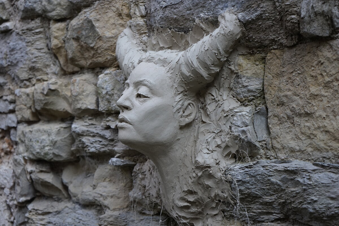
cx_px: 170
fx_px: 659
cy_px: 113
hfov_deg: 28.8
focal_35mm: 70
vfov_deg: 19.5
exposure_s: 1/160
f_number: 5.6
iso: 1000
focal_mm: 70
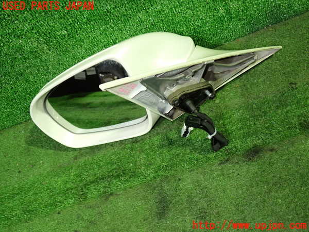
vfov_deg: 46.8
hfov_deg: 60.0
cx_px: 154
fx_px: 268
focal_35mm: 30
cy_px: 116
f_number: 2.3
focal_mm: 5.4
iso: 400
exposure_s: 1/30
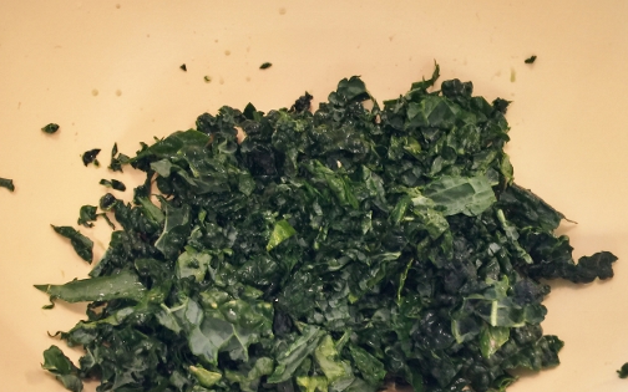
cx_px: 290
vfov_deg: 32.3
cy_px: 279
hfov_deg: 50.3
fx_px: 667
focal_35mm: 39
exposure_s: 1/15
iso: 40
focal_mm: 4.15
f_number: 2.2
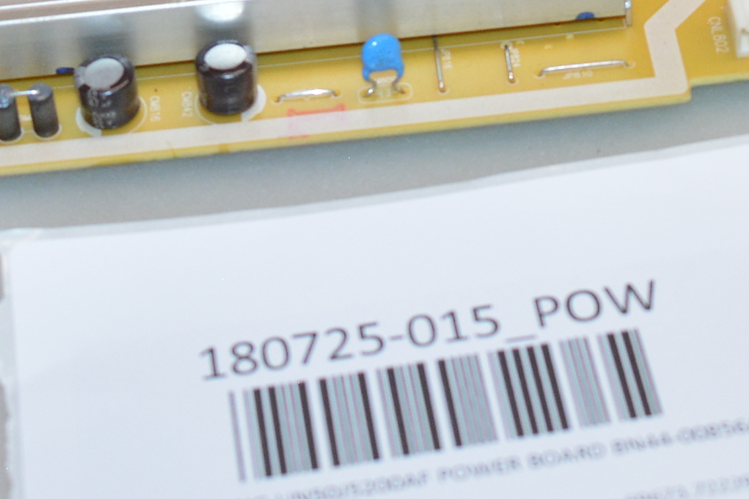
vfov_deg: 9.8
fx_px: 2807
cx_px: 350
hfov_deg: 15.2
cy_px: -291
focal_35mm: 135
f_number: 3.8
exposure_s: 1/200
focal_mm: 23
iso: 800
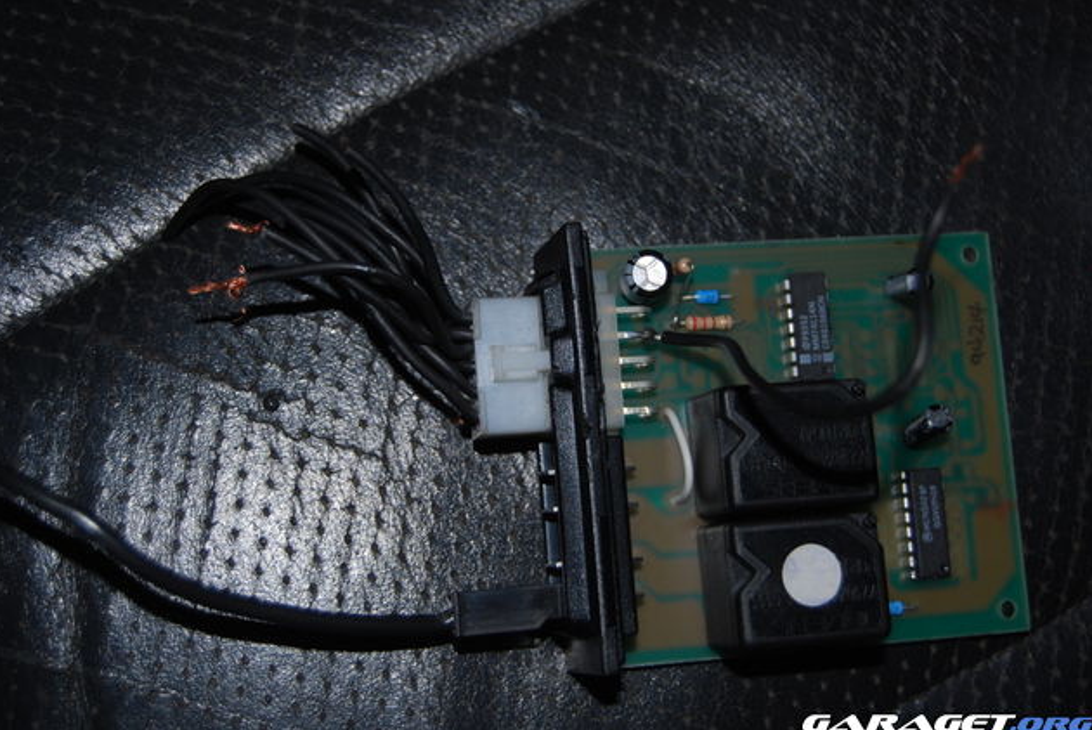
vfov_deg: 22.3
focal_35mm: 61
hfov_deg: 32.9
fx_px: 1852
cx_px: 544
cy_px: 369
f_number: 5
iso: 200
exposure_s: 1/60
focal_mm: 40
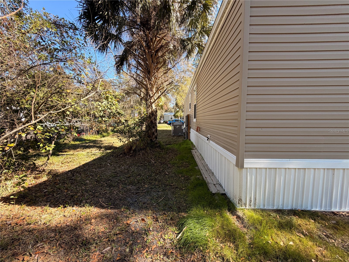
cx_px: 174
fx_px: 141
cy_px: 131
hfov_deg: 102.1
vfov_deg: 85.7
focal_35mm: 14
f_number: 2.2
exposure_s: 1/268
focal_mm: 2.22
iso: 50
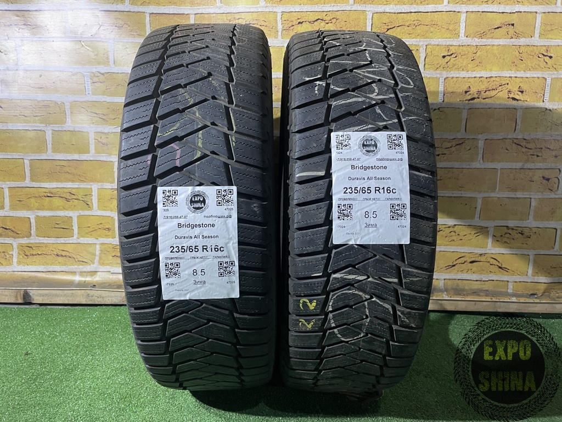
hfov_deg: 67.3
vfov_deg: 53.1
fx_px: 422
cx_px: 281
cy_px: 211
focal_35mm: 26
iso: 200
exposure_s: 1/50
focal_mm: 4.2
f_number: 1.6
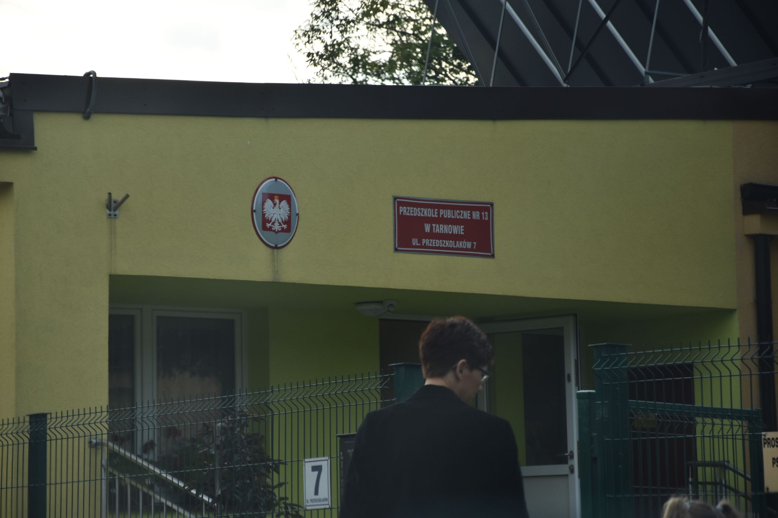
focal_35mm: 158
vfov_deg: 8.7
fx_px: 3403
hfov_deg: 13.0
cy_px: 259
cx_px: 389
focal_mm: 105
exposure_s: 1/320
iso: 250
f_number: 5.6
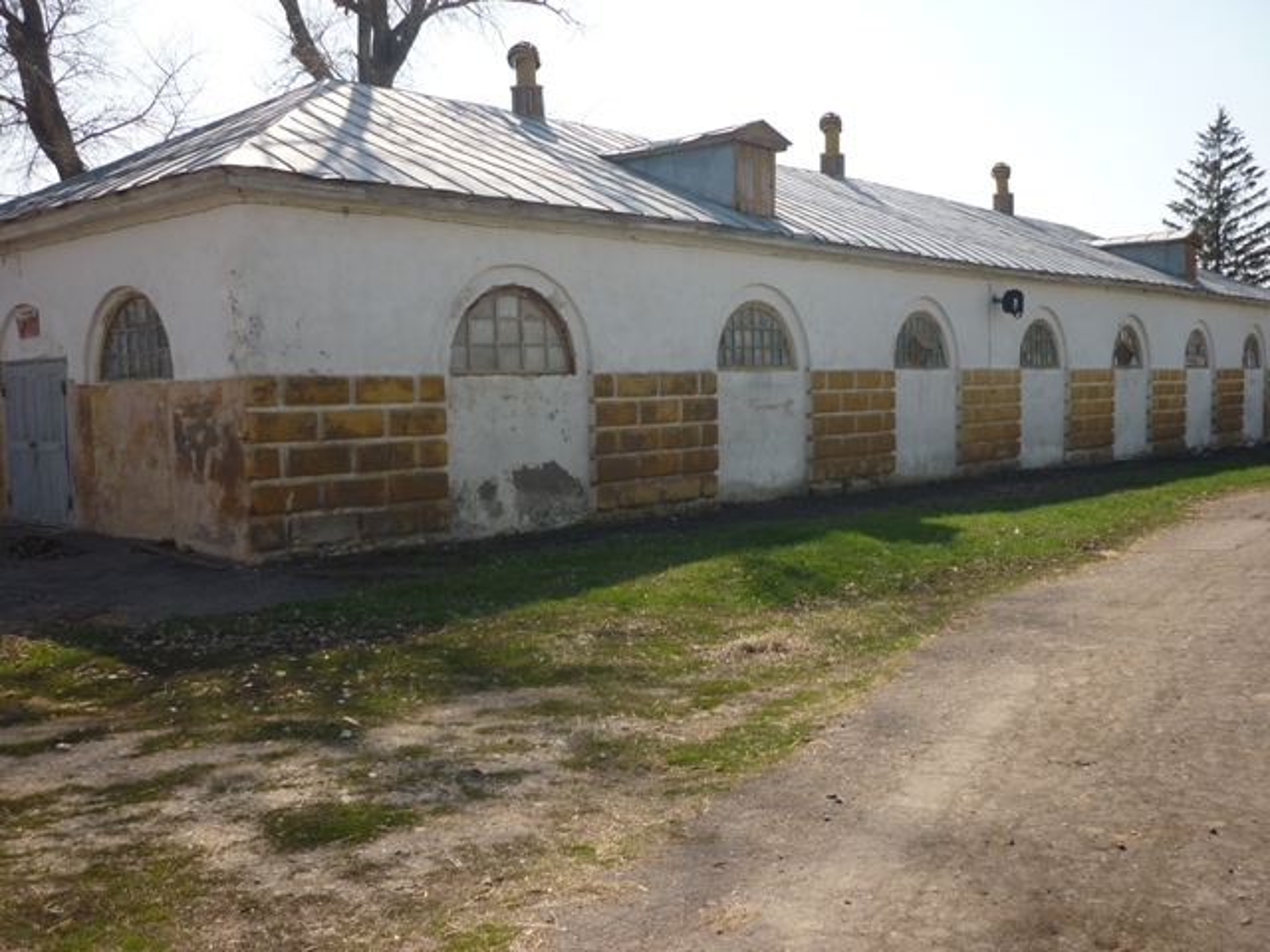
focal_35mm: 33
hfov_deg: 55.4
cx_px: 635
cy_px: 476
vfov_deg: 42.9
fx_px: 1211
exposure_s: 1/160
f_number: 8
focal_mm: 5.5
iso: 80
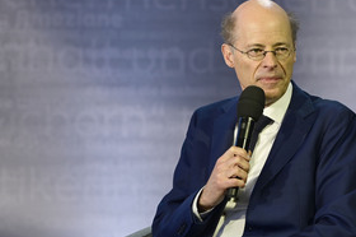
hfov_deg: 7.5
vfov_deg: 5.0
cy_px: 172
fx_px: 2706
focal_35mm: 274
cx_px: 266
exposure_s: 1/400
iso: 200
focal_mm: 170
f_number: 4.5
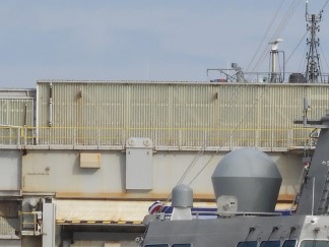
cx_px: 370
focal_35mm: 977
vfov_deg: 1.5
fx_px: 9286
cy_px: 301
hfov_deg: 2.0
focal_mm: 39.4
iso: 100
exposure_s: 1/640
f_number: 5.3
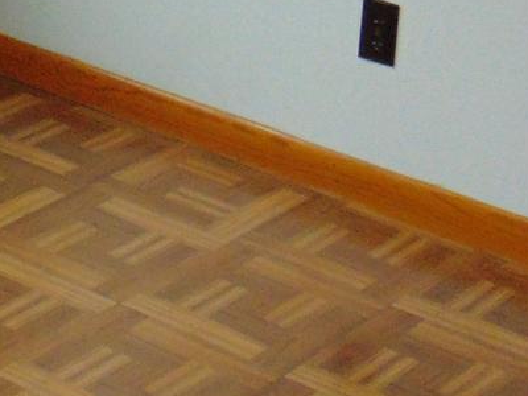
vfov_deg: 11.2
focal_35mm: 128
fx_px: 1952
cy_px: -185
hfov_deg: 14.8
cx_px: -151
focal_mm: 4.5
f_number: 3
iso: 250
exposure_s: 1/80
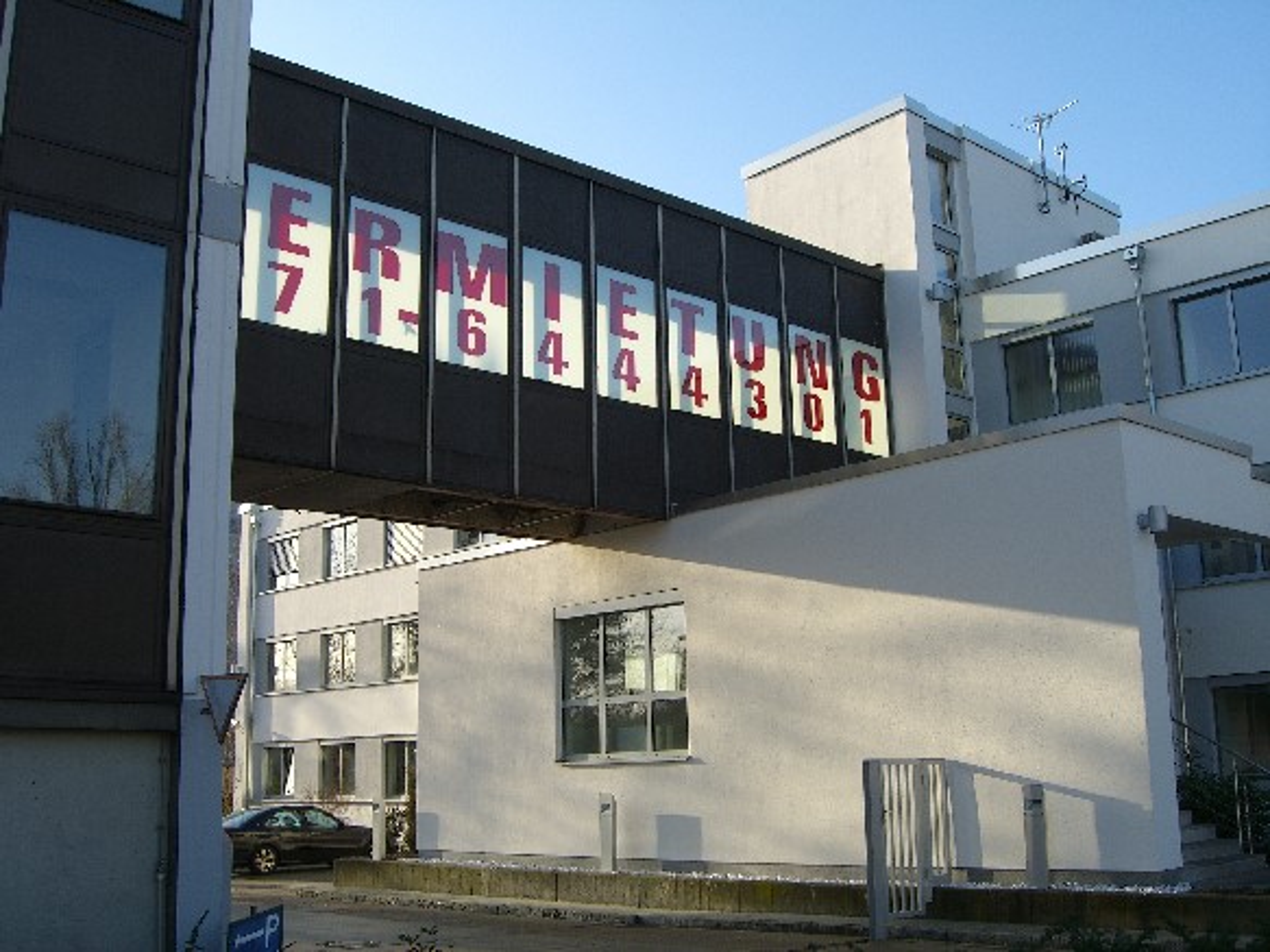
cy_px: 476
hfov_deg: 49.0
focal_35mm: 38
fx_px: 1394
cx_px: 635
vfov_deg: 37.7
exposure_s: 1/320
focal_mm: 7.9
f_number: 4
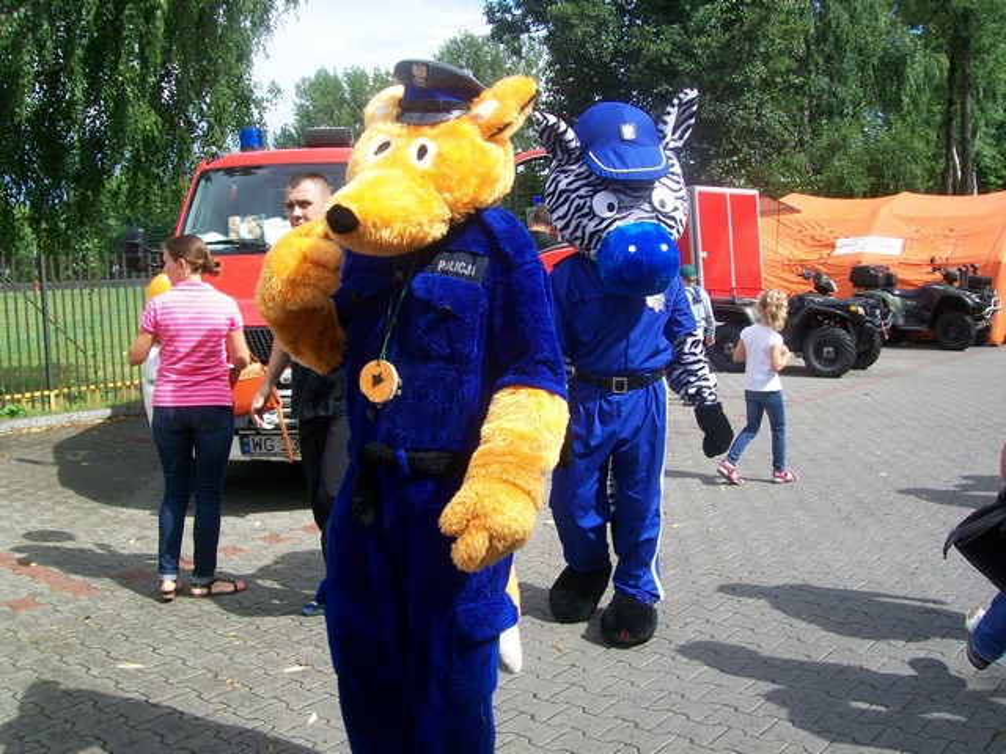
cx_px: 503
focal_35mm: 36
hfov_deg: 51.4
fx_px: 1046
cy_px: 377
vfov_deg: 39.7
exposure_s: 1/320
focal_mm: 6
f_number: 4.8
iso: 64
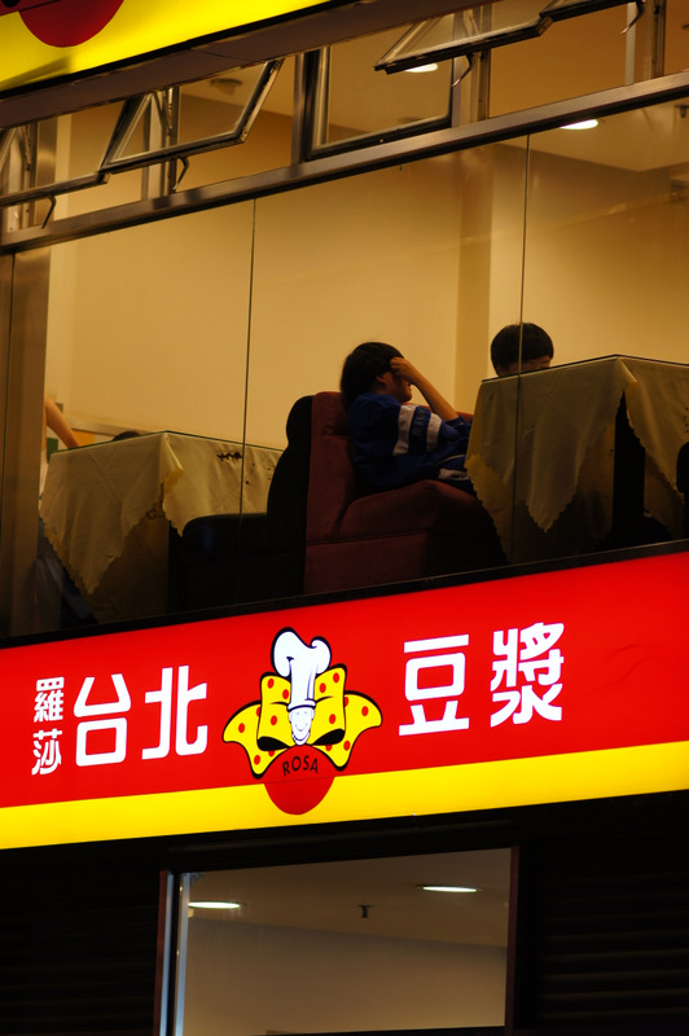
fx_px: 5823
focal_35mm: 202
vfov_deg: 10.2
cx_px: 344
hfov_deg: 6.8
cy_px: 518
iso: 200
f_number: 2.5
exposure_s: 1/60
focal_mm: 135
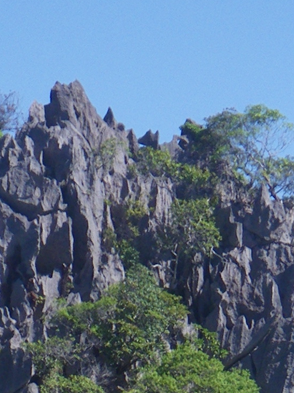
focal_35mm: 255
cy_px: 683
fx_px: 2889
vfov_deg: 7.6
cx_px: 218
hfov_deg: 5.8
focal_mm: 9.1
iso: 50
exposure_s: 1/160
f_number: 5.3
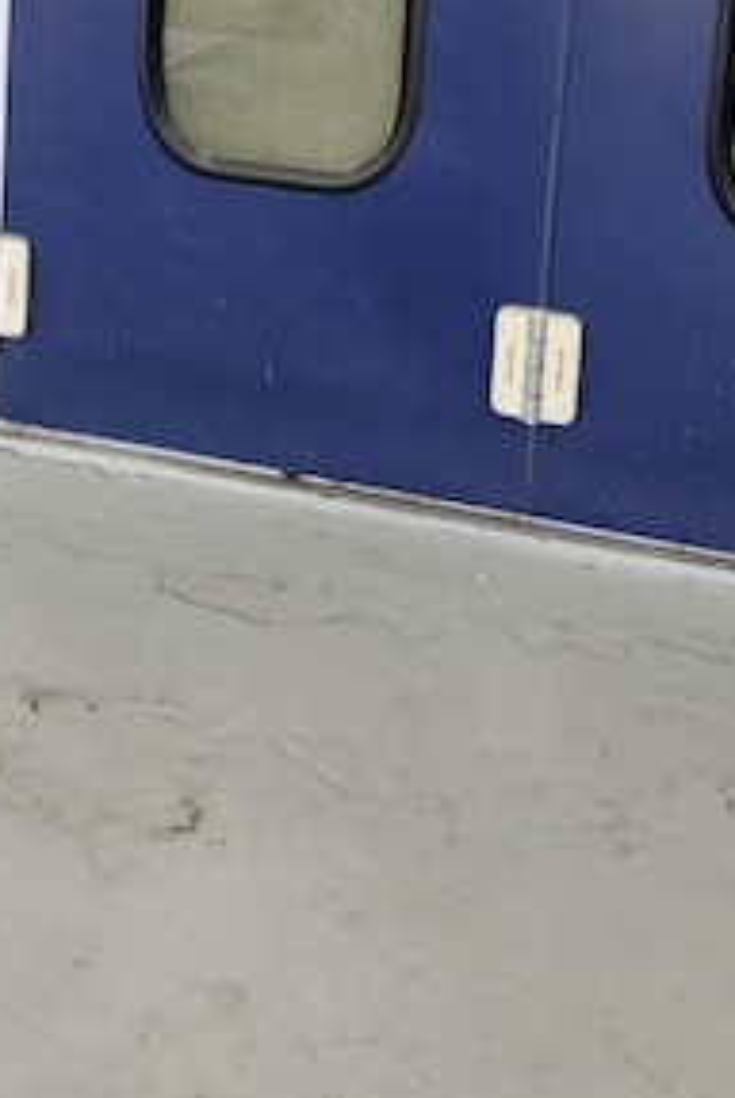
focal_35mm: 71
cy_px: 33
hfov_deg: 19.0
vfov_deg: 27.0
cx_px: 134
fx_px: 2169
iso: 50
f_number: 1.8
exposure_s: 1/180
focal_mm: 5.54
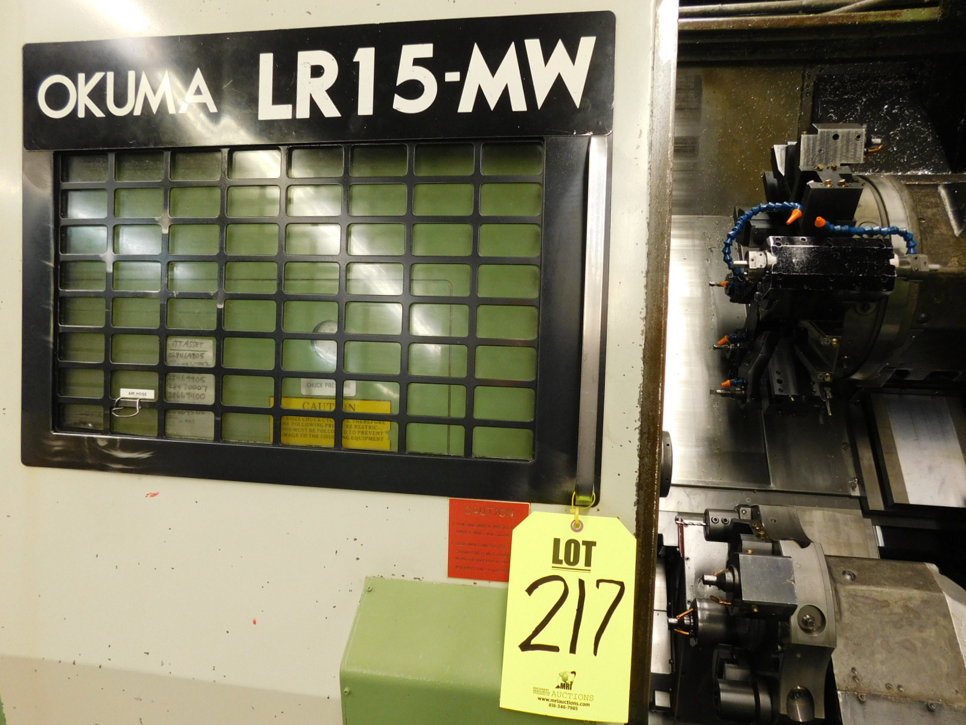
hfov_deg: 73.9
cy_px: 362
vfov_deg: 58.9
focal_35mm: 23
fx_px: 642
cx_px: 483
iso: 220
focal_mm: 4
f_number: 3
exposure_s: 1/30
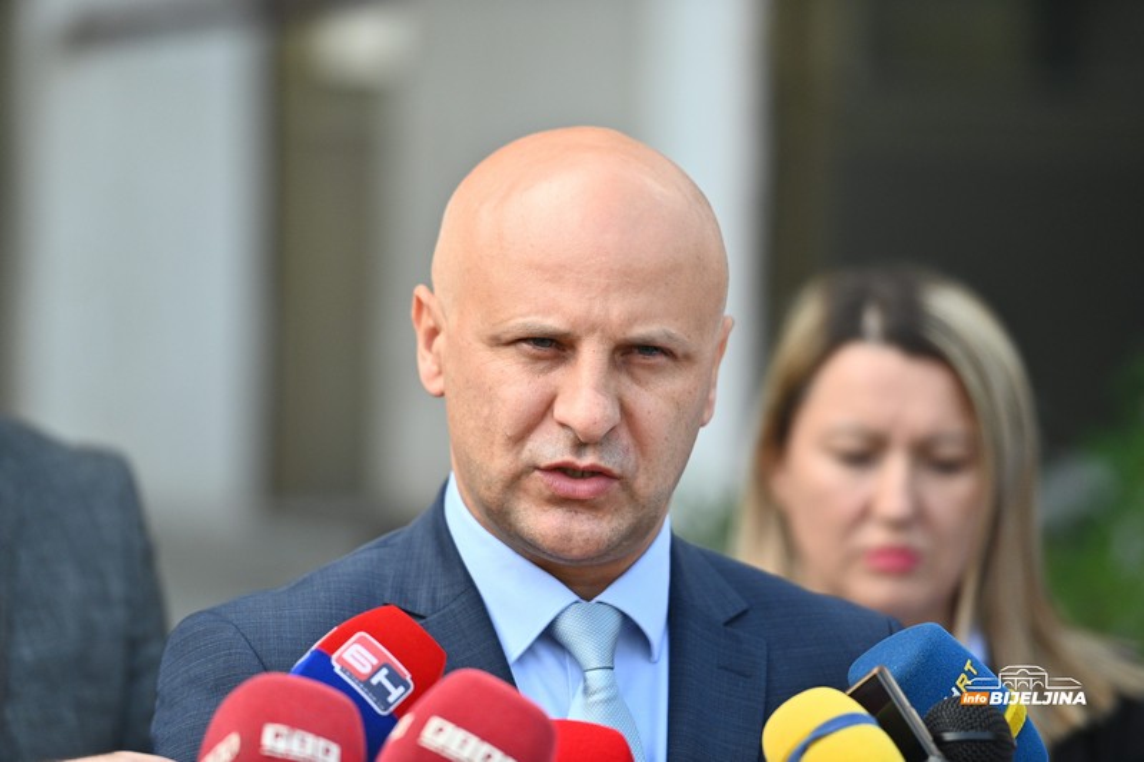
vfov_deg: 6.9
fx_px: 6354
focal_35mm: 200
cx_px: 572
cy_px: 381
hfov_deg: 10.3
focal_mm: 200
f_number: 3.5
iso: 800
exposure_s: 1/3200
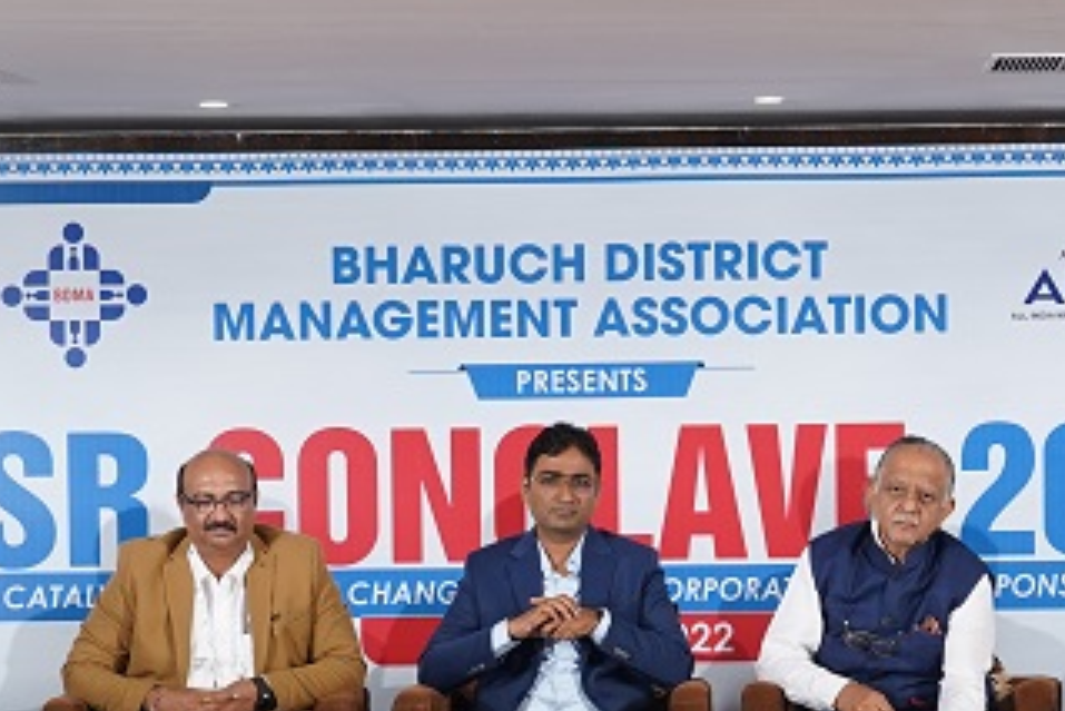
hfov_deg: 15.2
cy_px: 644
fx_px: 3966
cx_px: 865
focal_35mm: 134
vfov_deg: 10.2
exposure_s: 1/200
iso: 400
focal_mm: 38
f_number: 5.6
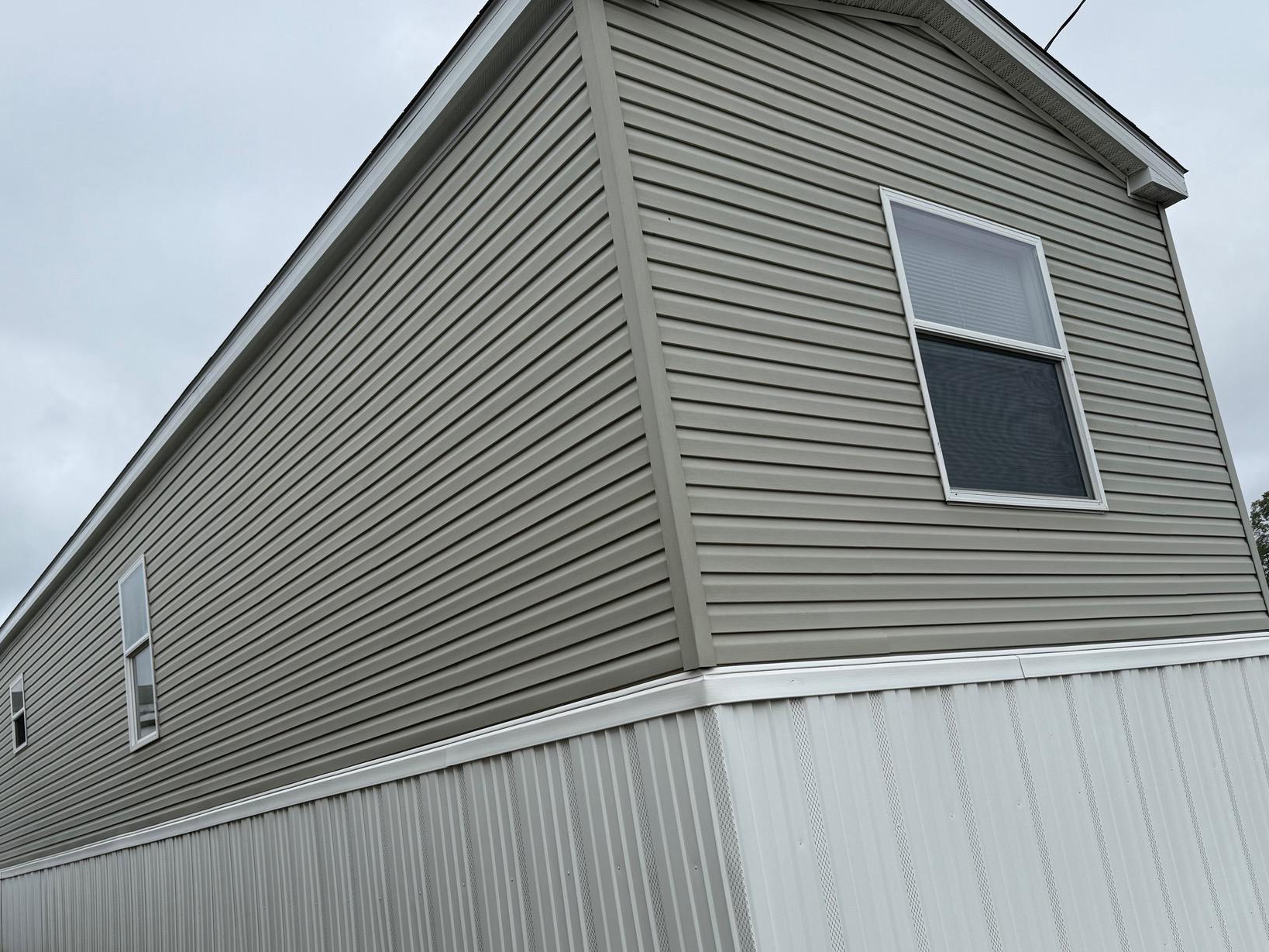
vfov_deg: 46.5
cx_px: 608
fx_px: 1100
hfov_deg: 59.9
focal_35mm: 30
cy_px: 583
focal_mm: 6.76
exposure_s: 1/4673
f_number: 1.78
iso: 80
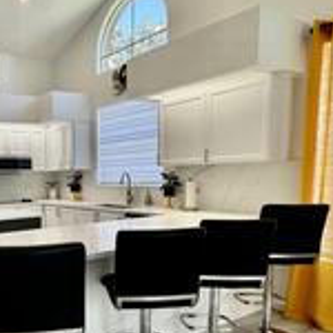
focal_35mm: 33
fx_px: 359
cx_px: 47
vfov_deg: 49.1
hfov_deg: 46.0
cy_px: 215
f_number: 2.2
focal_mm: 2.22
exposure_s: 1/120
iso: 100
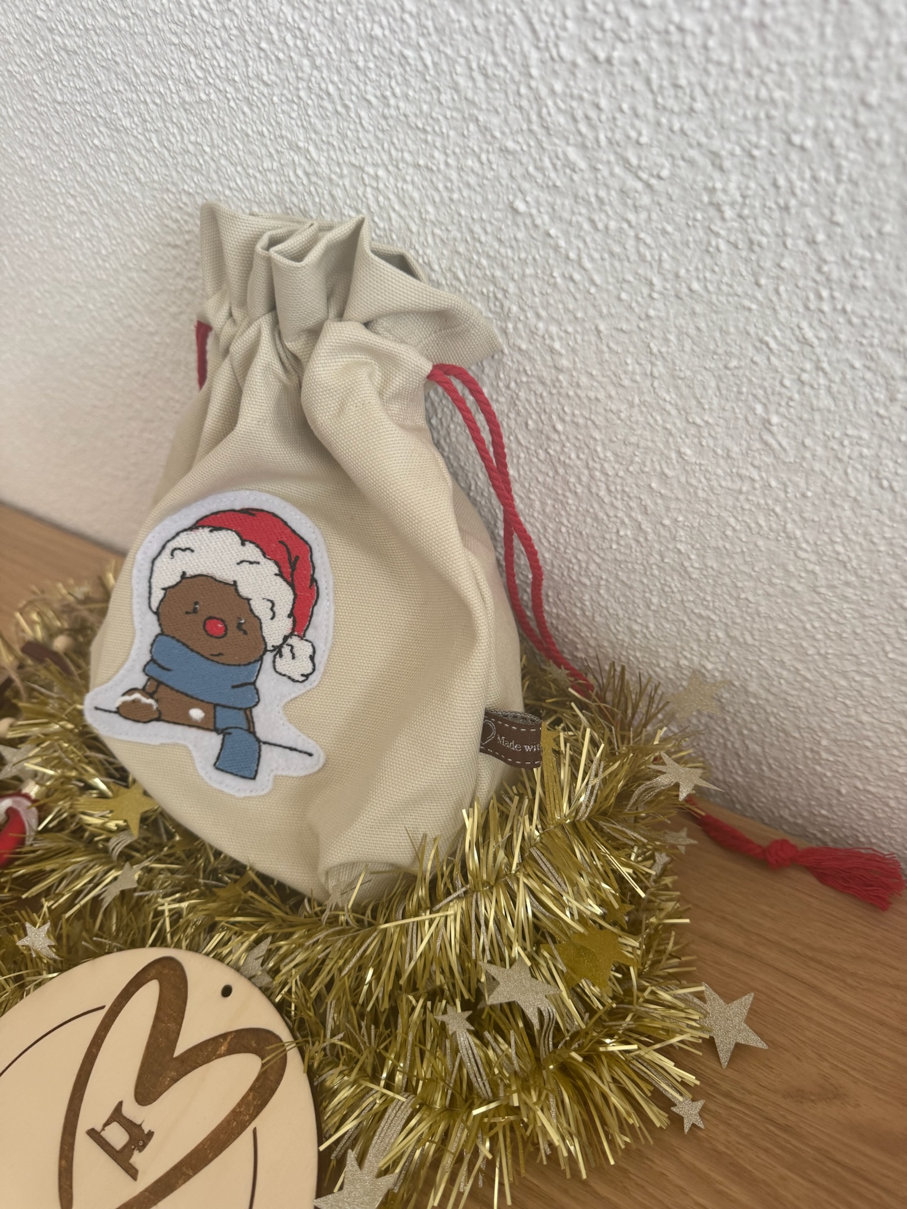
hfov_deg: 56.8
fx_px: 838
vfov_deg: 71.6
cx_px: 454
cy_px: 604
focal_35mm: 24
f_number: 1.78
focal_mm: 6.76
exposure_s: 1/121
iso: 125
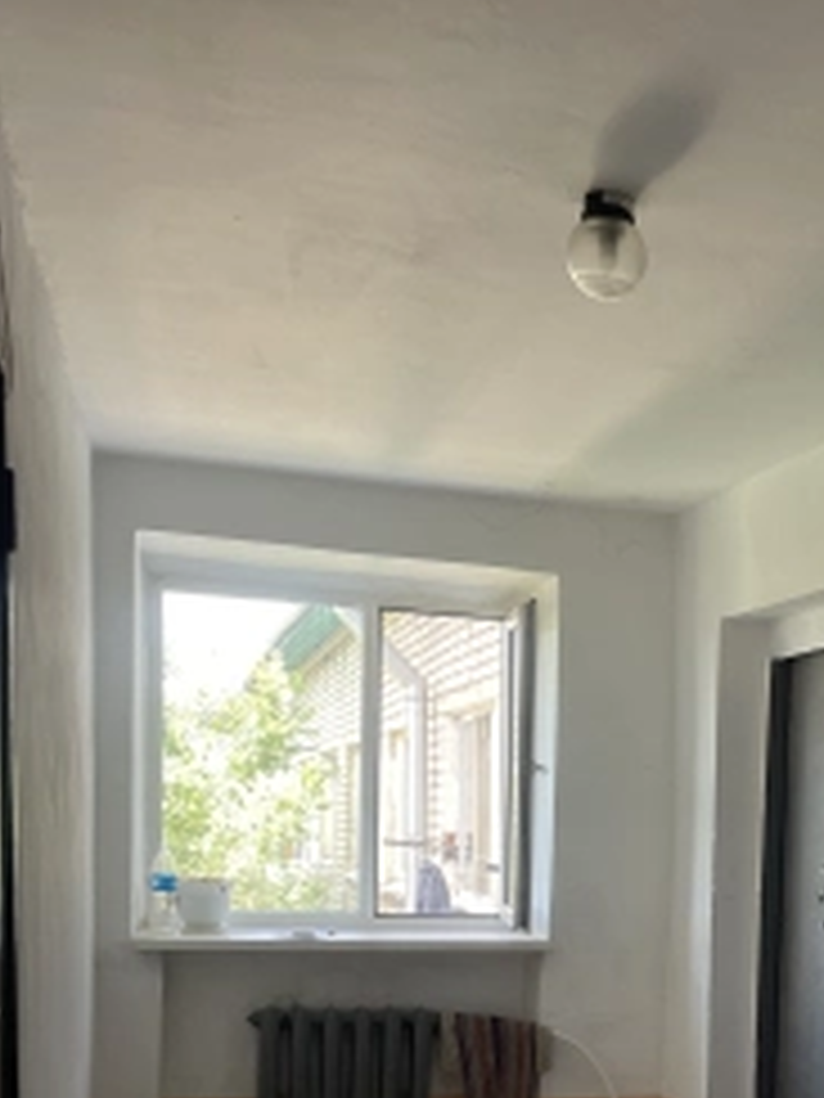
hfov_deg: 28.7
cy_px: 927
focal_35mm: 48
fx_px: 1523
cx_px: 786
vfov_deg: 37.7
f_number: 1.6
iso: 100
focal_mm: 5.1
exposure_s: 1/121
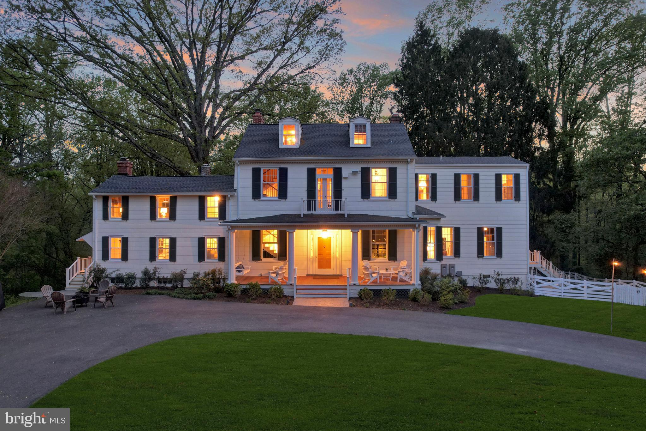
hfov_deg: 78.6
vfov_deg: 57.2
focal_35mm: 22
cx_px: 323
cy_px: 216
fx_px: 395
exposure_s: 1/1.67
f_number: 2.8
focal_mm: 8.4
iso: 100
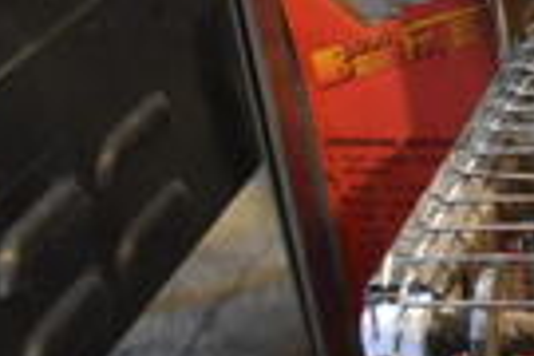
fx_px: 1810
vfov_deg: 11.2
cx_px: 1028
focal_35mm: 122
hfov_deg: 14.3
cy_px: 138
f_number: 3.5
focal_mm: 18
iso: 3200
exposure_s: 1/30
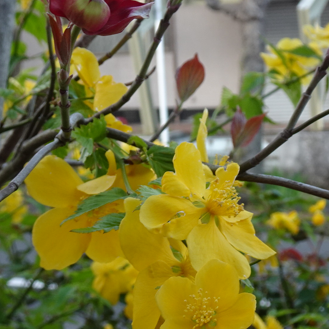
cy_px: 123
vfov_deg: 21.9
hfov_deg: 21.9
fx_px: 849
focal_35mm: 79
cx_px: 200
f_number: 4
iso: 100
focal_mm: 6.44
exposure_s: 1/40
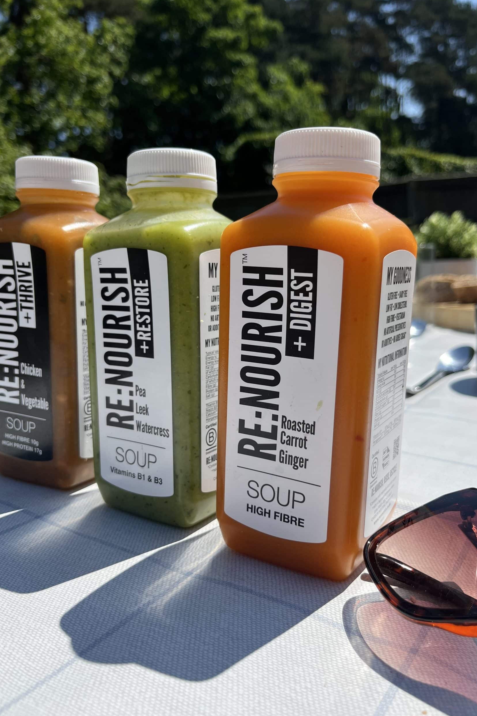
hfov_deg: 46.3
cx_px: 263
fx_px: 556
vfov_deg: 65.5
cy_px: 363
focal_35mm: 28
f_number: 1.6
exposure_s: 1/8403
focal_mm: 5.1
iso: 50
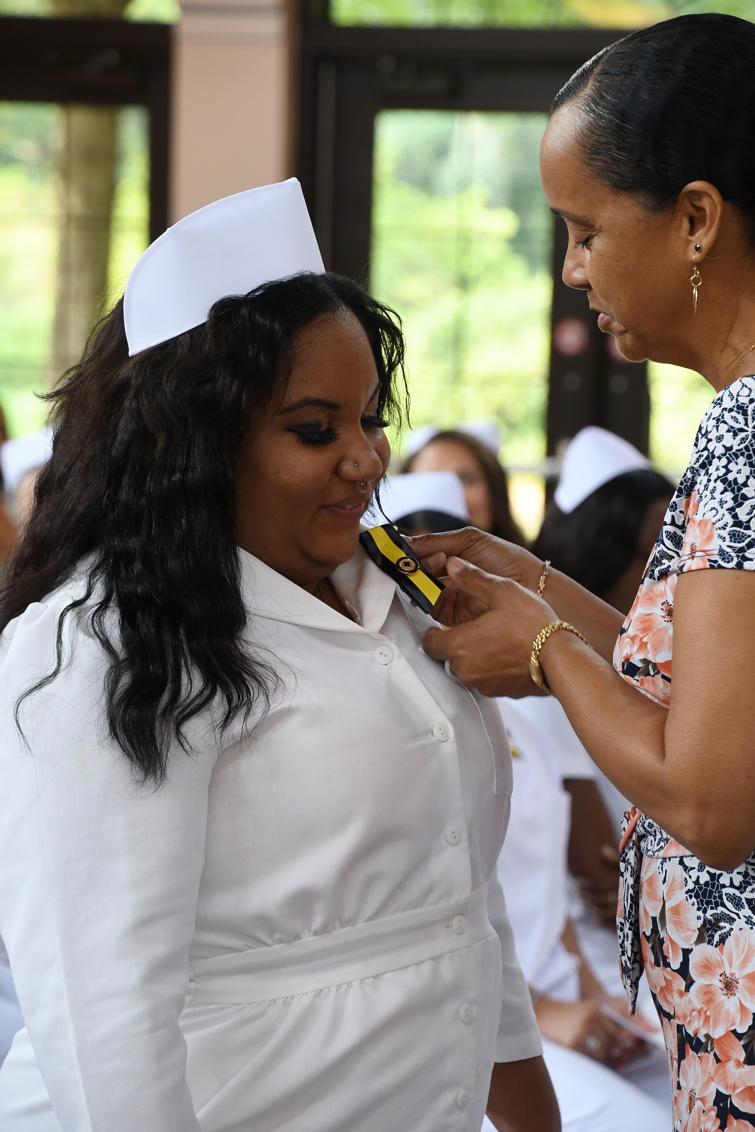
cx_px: 378
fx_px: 5897
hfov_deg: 7.3
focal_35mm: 188
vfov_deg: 11.0
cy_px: 566
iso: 1000
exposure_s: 1/60
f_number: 8
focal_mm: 125
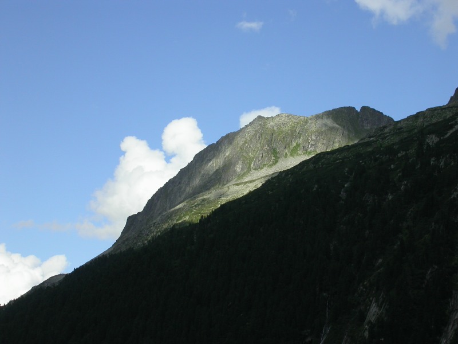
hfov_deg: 20.4
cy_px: 172
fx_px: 1270
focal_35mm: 96
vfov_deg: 15.4
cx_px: 229
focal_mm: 20
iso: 100
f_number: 6.2
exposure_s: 1/396
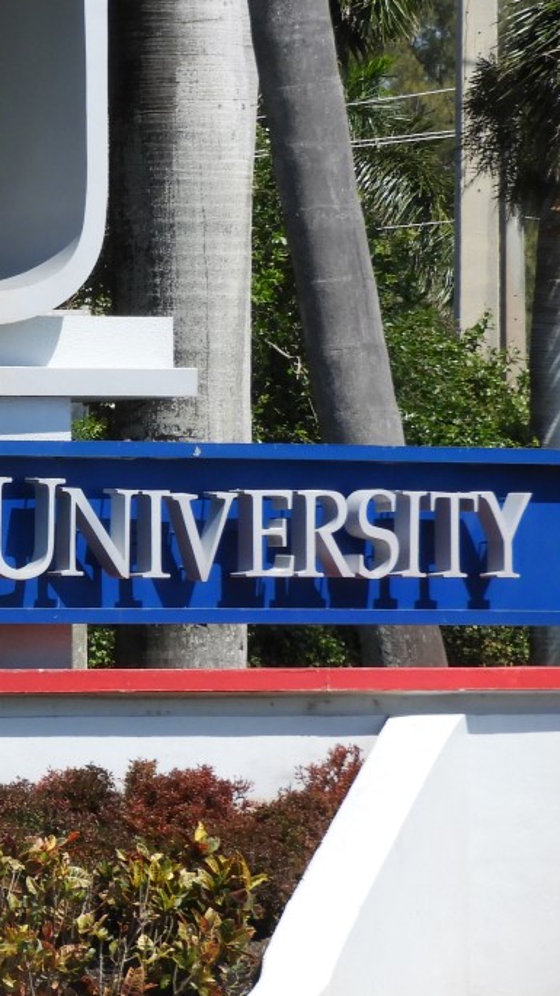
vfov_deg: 4.7
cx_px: -361
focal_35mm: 458
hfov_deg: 2.6
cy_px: 262
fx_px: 12098
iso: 100
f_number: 5.3
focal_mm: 35.8
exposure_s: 1/500
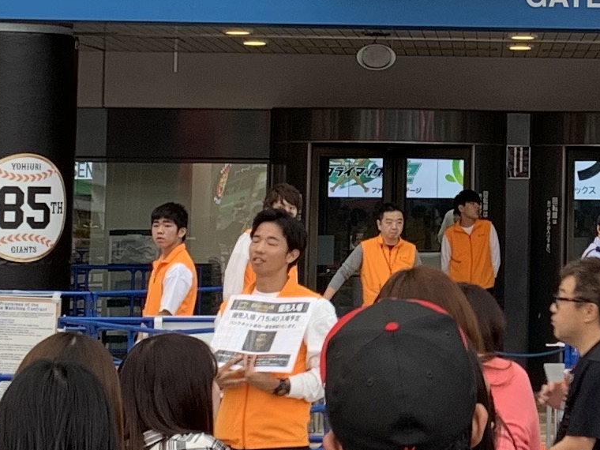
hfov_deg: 14.0
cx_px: 645
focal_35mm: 138
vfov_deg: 10.7
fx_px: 2392
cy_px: 13
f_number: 1.8
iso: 32
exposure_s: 1/118
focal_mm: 4.25
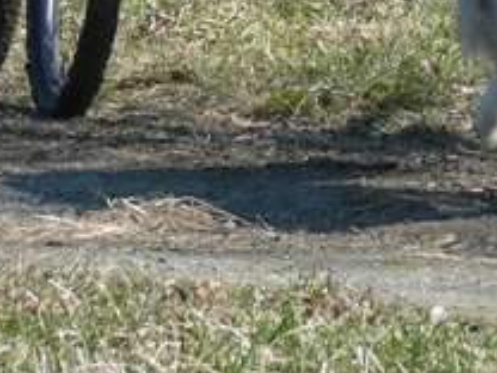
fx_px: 10165
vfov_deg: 2.1
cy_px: -296
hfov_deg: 2.8
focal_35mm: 708
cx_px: 499
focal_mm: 27.3
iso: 100
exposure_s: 1/320
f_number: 5.6
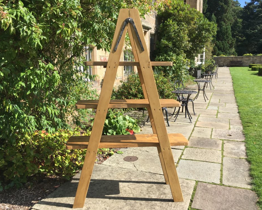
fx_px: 240
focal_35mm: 31
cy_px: 105
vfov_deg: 47.1
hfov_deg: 57.2
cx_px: 136
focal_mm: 4.15
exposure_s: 1/884
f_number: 2.2
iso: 25
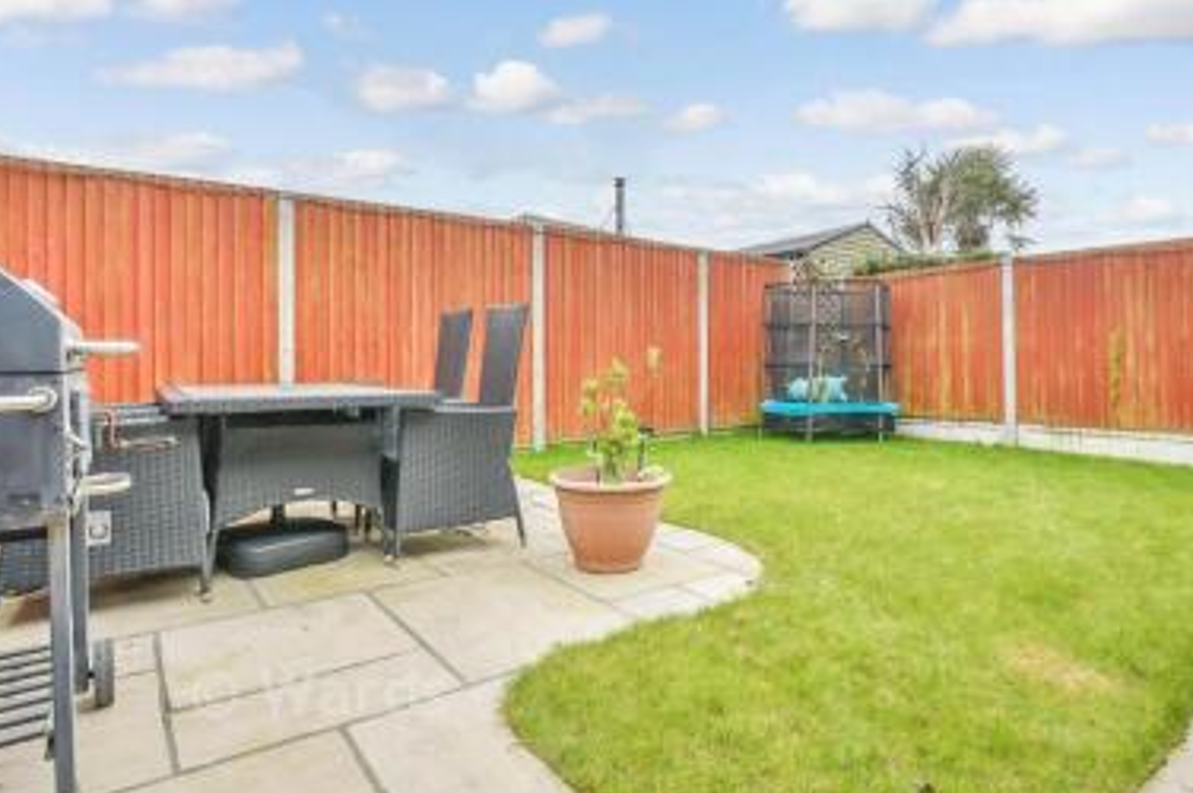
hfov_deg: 86.4
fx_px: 629
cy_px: 347
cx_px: 682
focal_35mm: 19
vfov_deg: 64.2
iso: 160
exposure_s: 1/125
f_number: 8
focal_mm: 10
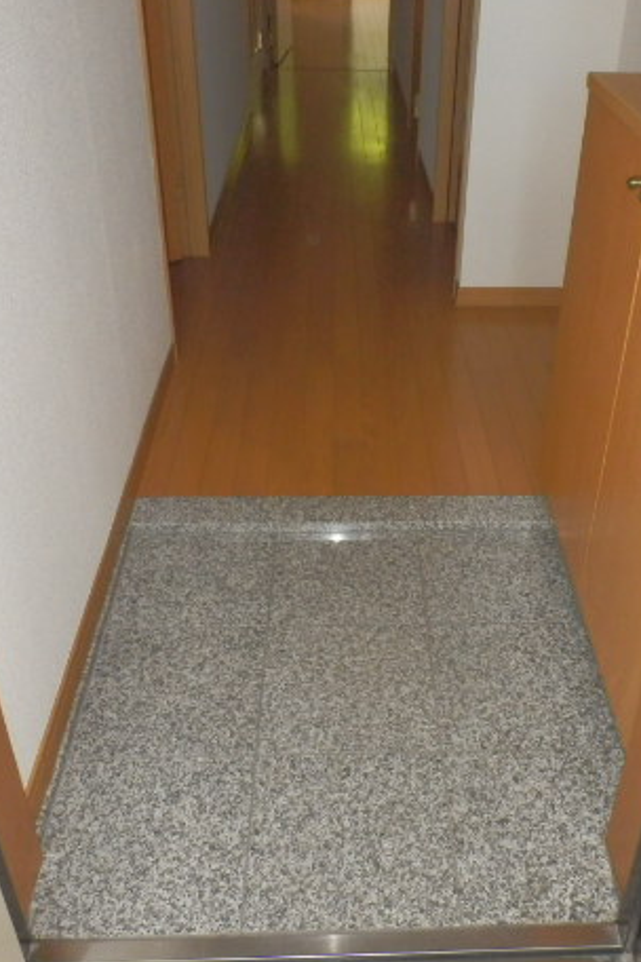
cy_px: 462
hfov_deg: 37.7
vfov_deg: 54.4
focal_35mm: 35
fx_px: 935
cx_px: 390
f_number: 7.9
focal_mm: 4.2
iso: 1000
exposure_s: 1/30
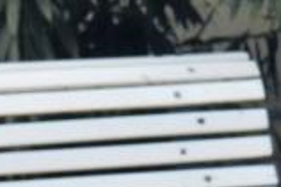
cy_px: -104
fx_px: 3417
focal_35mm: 438
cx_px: 717
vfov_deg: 3.1
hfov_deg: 4.6
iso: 1600
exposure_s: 1/400
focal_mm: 45
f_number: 10
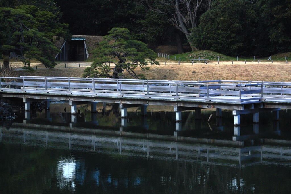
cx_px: 146
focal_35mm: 103
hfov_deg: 19.8
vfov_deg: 13.3
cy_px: 97
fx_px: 833
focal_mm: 38.5
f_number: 5
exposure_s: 1/800
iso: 100
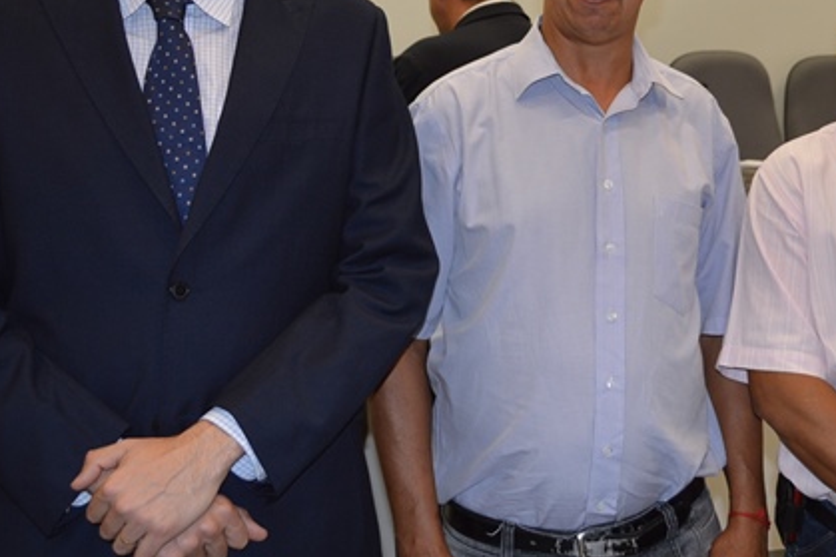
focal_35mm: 63
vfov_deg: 21.2
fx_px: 1462
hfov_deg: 31.7
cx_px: 547
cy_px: 98
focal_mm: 22
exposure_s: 1/80
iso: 400
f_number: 4
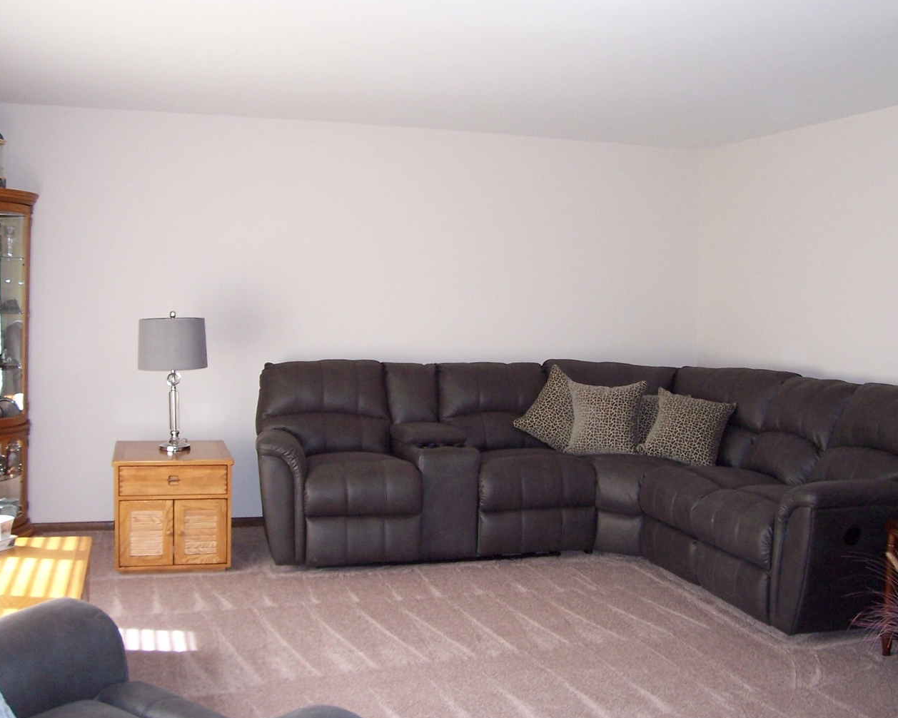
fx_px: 1010
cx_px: 453
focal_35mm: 38
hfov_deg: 47.9
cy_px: 355
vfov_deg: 39.1
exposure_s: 1/60
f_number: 2.7
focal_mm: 5.6
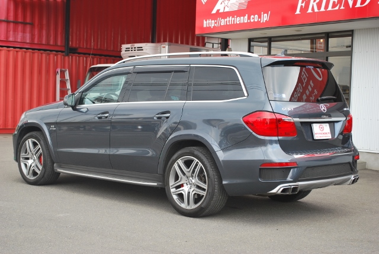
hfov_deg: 33.4
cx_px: 190
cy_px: 127
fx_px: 632
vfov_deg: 22.7
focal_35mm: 60
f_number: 5.3
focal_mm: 40
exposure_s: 1/125
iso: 200
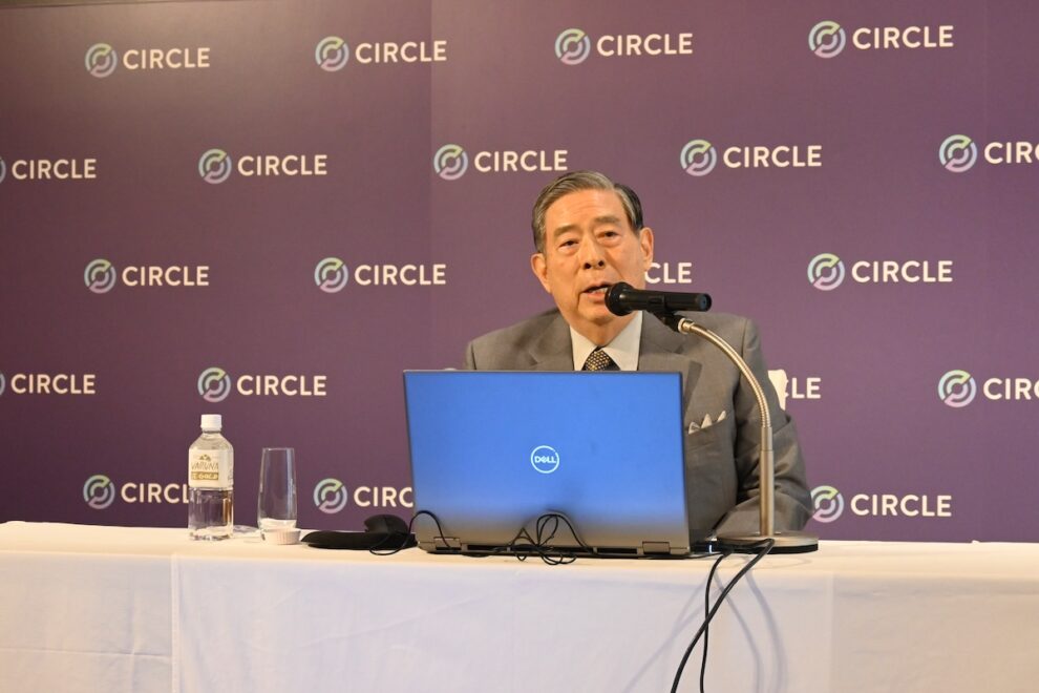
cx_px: 520
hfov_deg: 27.0
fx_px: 2164
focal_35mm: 75
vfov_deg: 18.2
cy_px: 346
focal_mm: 50
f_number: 6.3
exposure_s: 1/125
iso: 2200
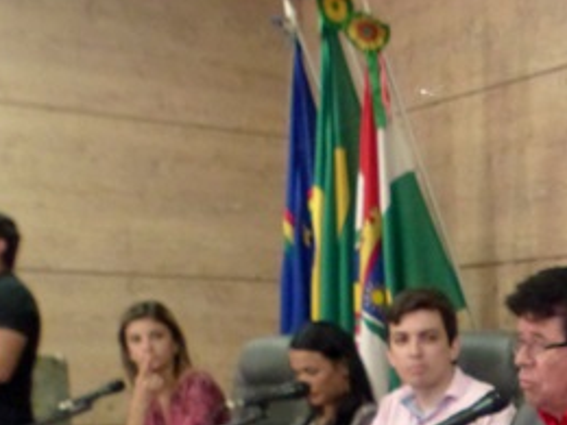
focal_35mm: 77
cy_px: 564
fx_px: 1261
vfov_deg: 17.8
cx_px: 674
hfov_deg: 23.3
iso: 400
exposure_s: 1/10
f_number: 2.8
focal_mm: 4.5
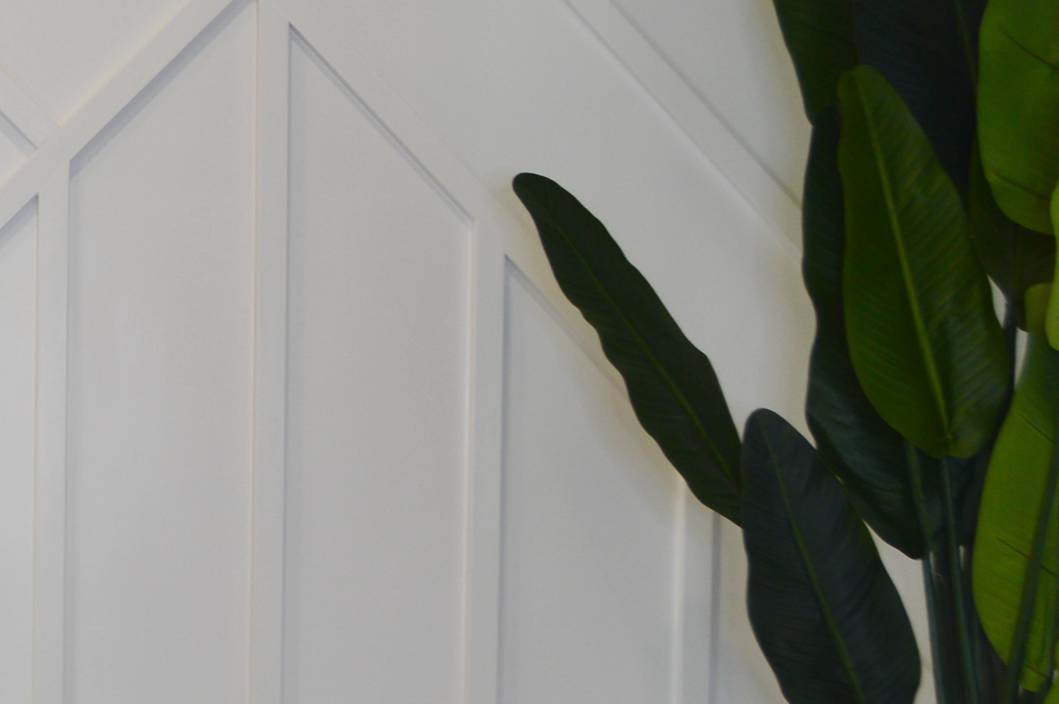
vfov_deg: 12.5
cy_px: 563
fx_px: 3204
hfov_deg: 17.4
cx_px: -379
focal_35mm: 109
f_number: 5
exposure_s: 1/15
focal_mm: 22
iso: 100
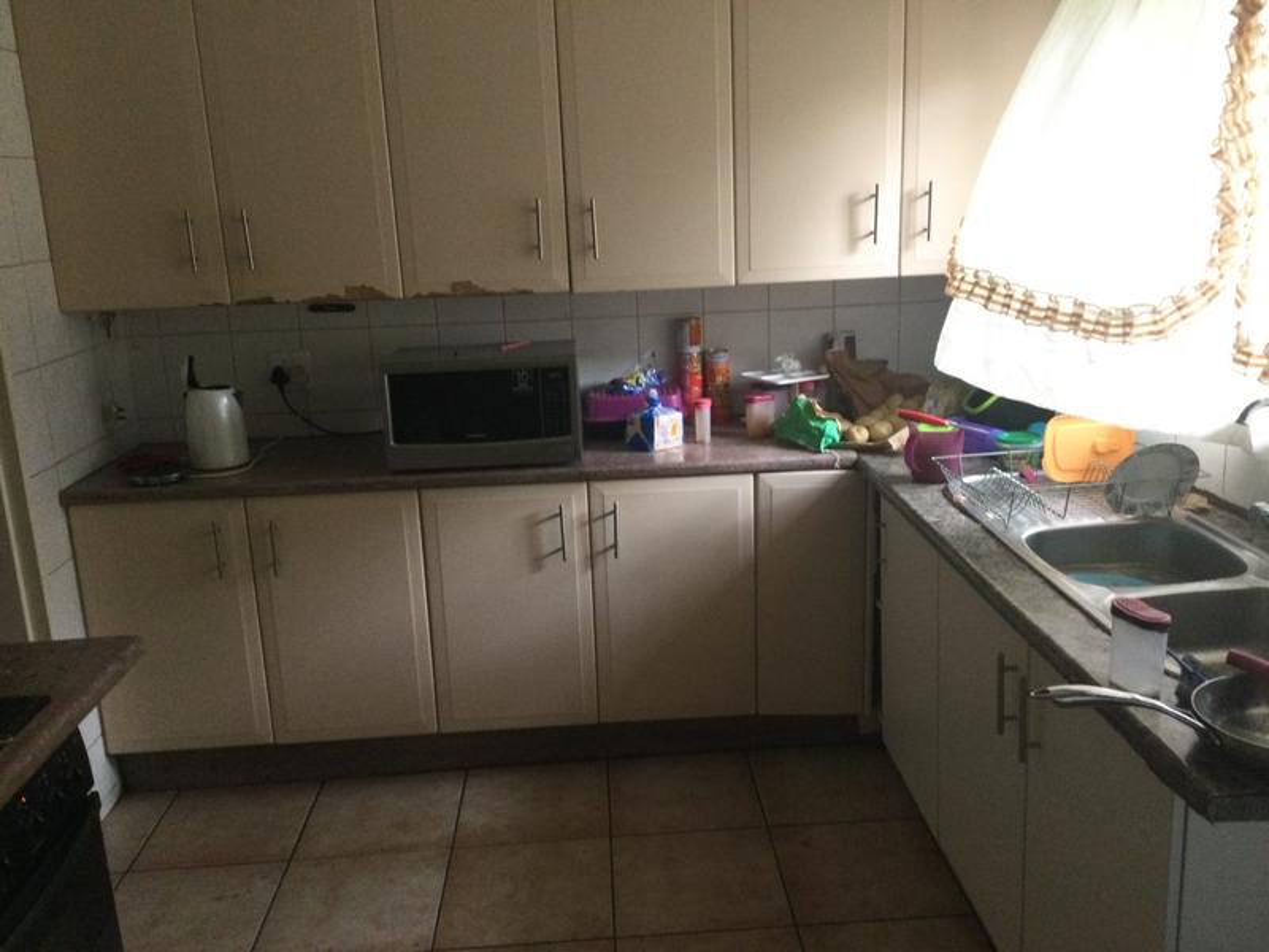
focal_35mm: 31
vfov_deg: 45.4
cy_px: 476
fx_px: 1136
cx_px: 634
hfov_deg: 58.4
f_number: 2.4
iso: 100
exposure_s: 1/33
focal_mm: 3.3
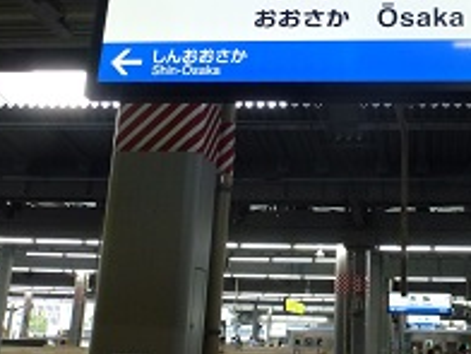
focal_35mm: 53
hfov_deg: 35.2
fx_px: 721
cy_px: 99
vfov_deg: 27.2
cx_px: 368
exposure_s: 1/60
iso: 250
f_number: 3.3
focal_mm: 4.3
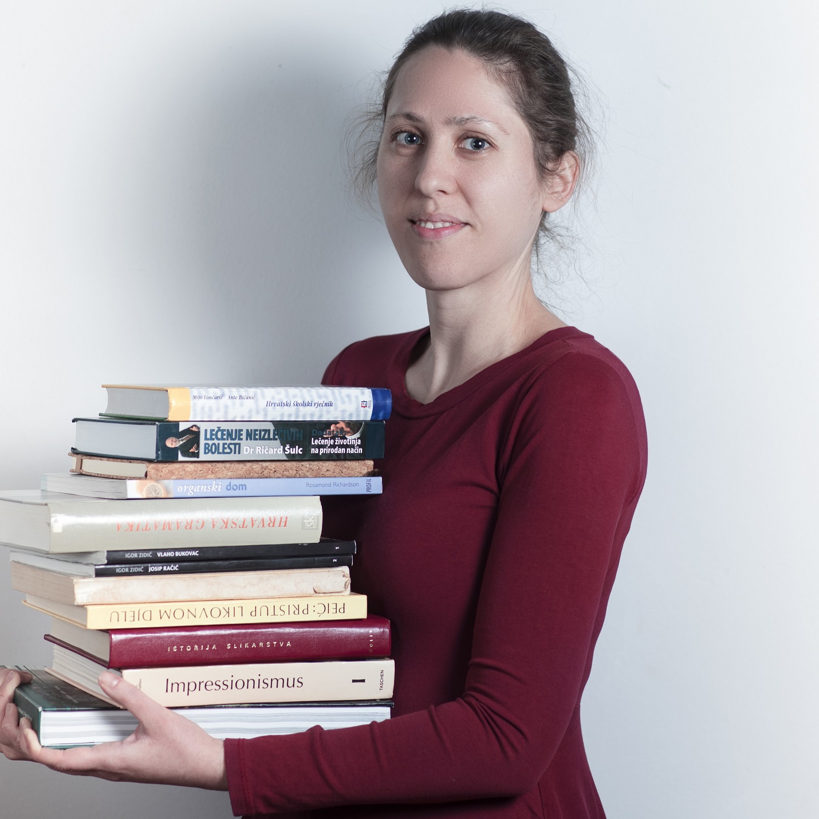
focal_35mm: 152
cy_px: 245
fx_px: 4069
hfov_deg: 11.5
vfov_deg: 11.5
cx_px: 434
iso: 200
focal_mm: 85
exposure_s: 1/125
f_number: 2.8
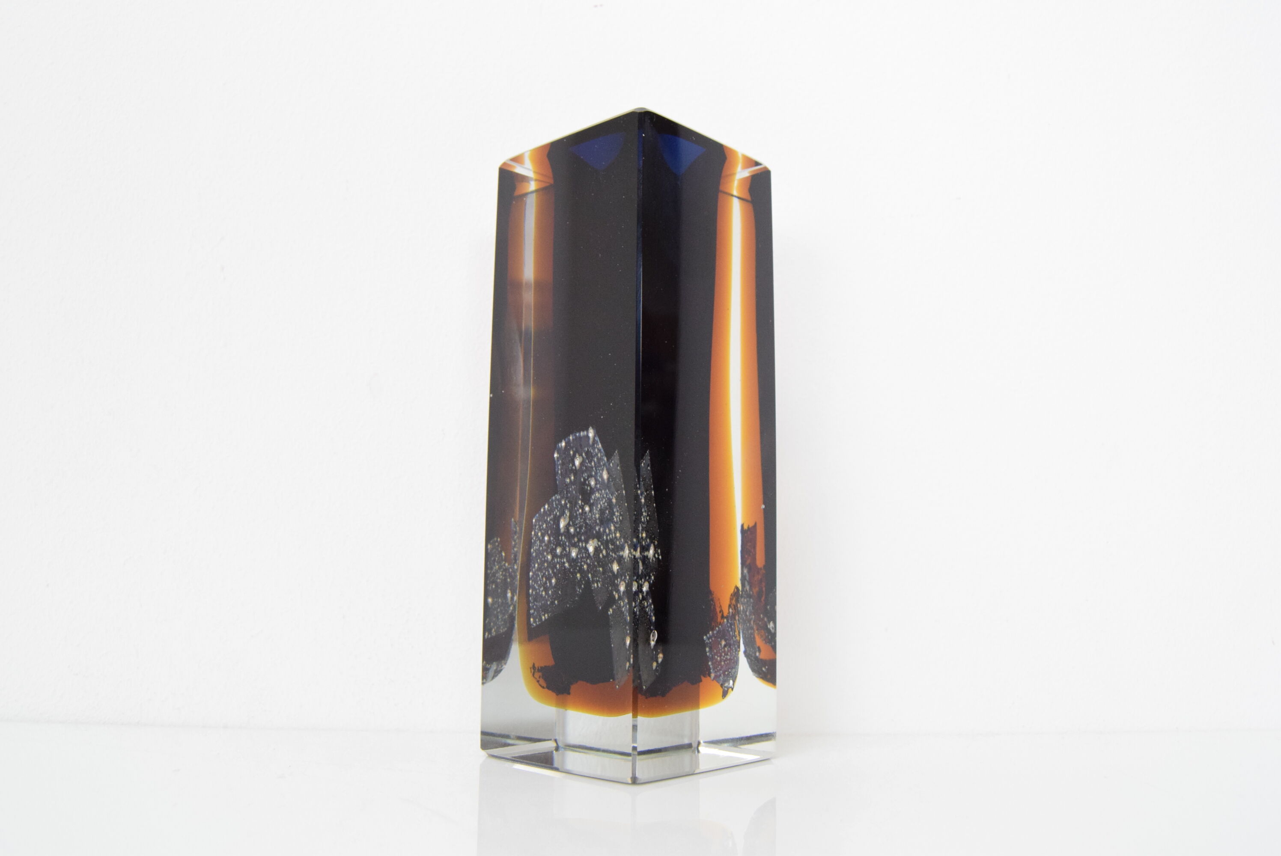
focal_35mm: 30
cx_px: 640
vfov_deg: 43.7
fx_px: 1068
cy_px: 428
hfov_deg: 61.9
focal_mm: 20
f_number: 6.3
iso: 1600
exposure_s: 1/160
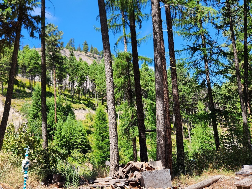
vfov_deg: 48.2
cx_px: 98
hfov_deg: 61.0
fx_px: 211
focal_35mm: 29
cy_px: 102
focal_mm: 5.4
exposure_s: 1/705
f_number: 1.8
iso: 20
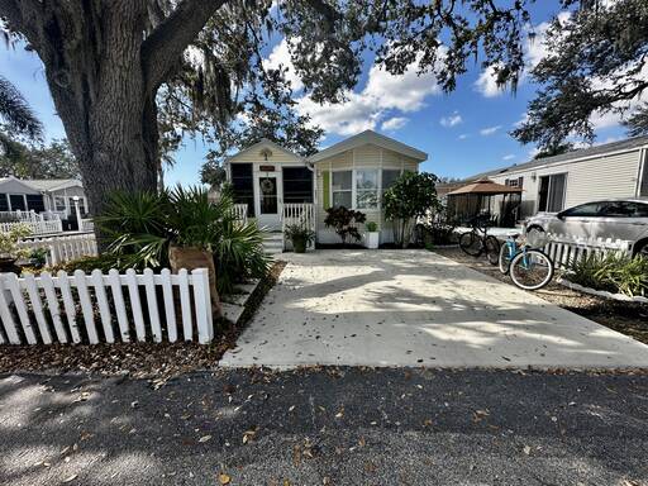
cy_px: 243
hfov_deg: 102.1
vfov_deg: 85.7
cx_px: 324
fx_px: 262
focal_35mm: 14
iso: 40
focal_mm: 2.22
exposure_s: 1/1062
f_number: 2.2
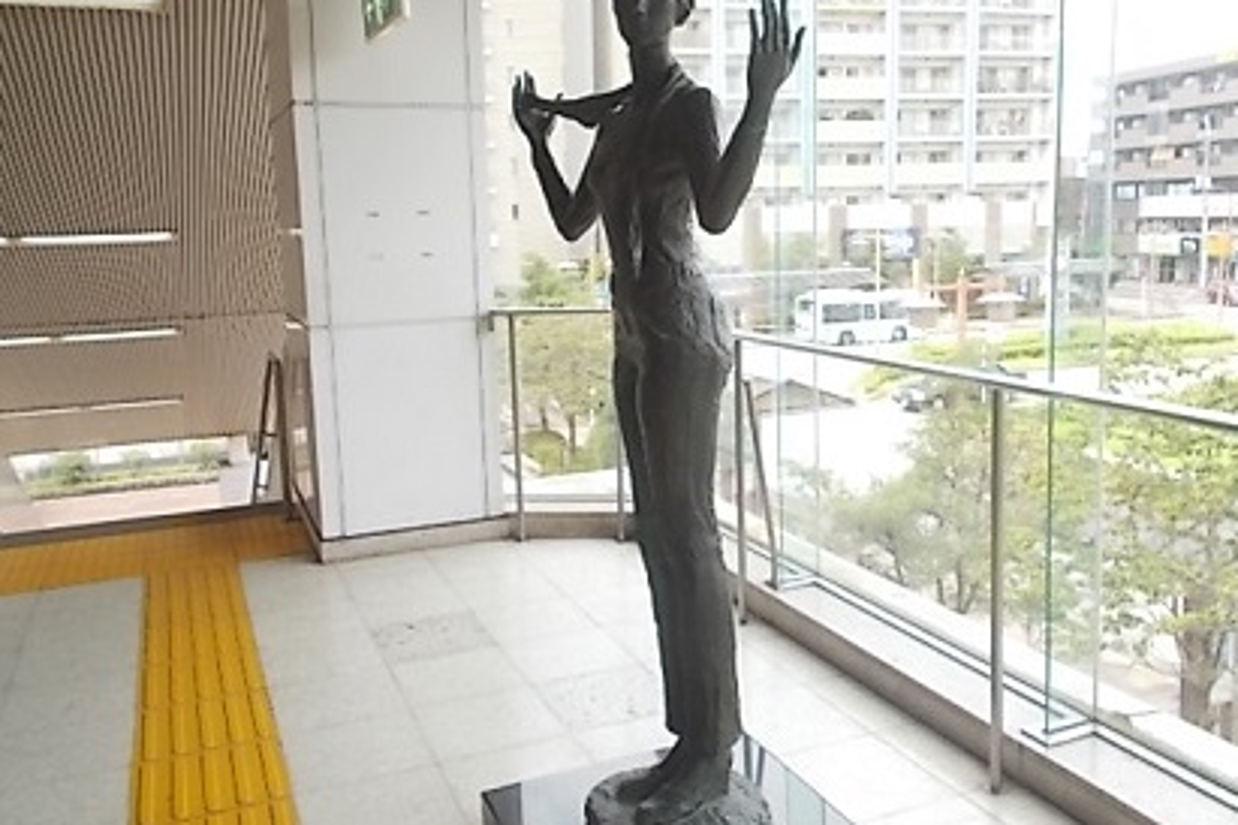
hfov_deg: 55.7
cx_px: 669
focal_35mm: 34
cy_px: 388
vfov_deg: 38.9
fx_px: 1169
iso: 80
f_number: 3.4
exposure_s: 1/100
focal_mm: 5.3
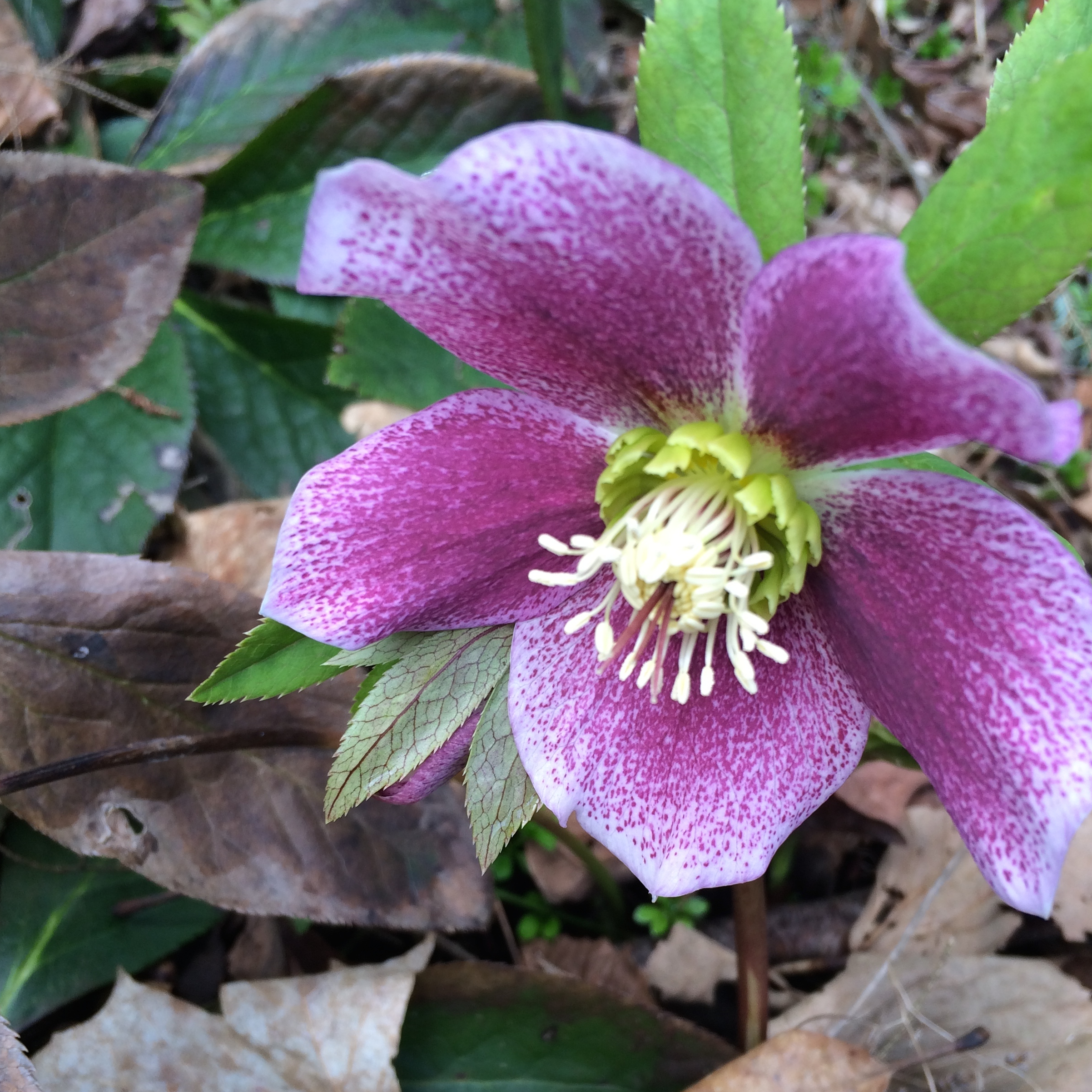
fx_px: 1285
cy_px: 675
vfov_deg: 45.7
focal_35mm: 36
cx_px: 551
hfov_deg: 46.0
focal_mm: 4.12
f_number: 2.2
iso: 32
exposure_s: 1/124
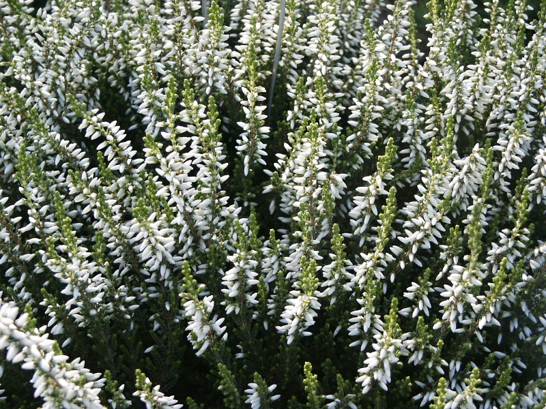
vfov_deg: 18.9
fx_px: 1230
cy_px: 204
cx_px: 273
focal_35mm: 78
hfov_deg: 25.0
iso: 64
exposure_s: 1/180
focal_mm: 15.54
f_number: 3.6
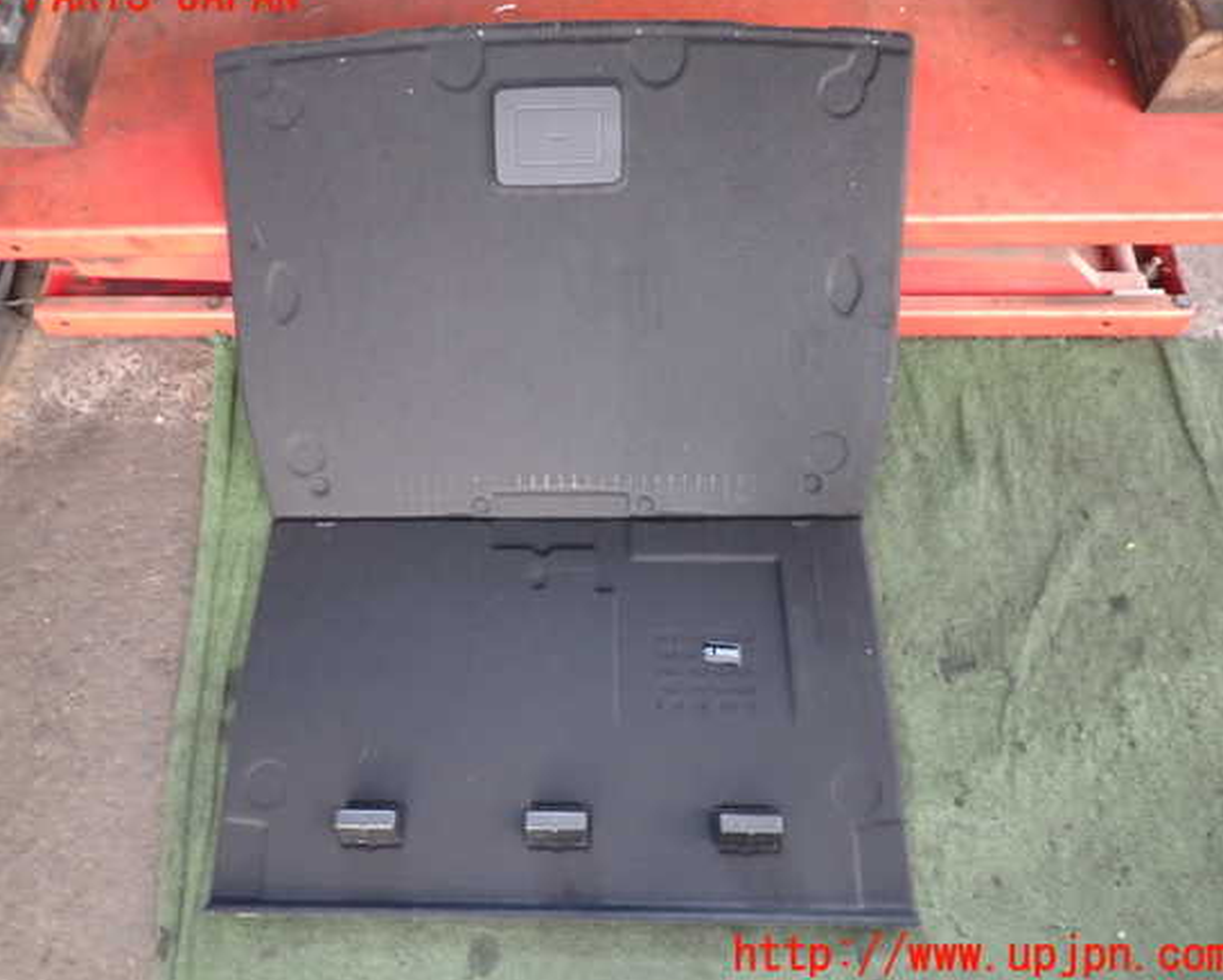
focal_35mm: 27
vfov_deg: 53.2
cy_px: 476
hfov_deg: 64.0
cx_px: 566
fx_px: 978
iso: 200
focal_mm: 4.5
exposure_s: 1/30
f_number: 2
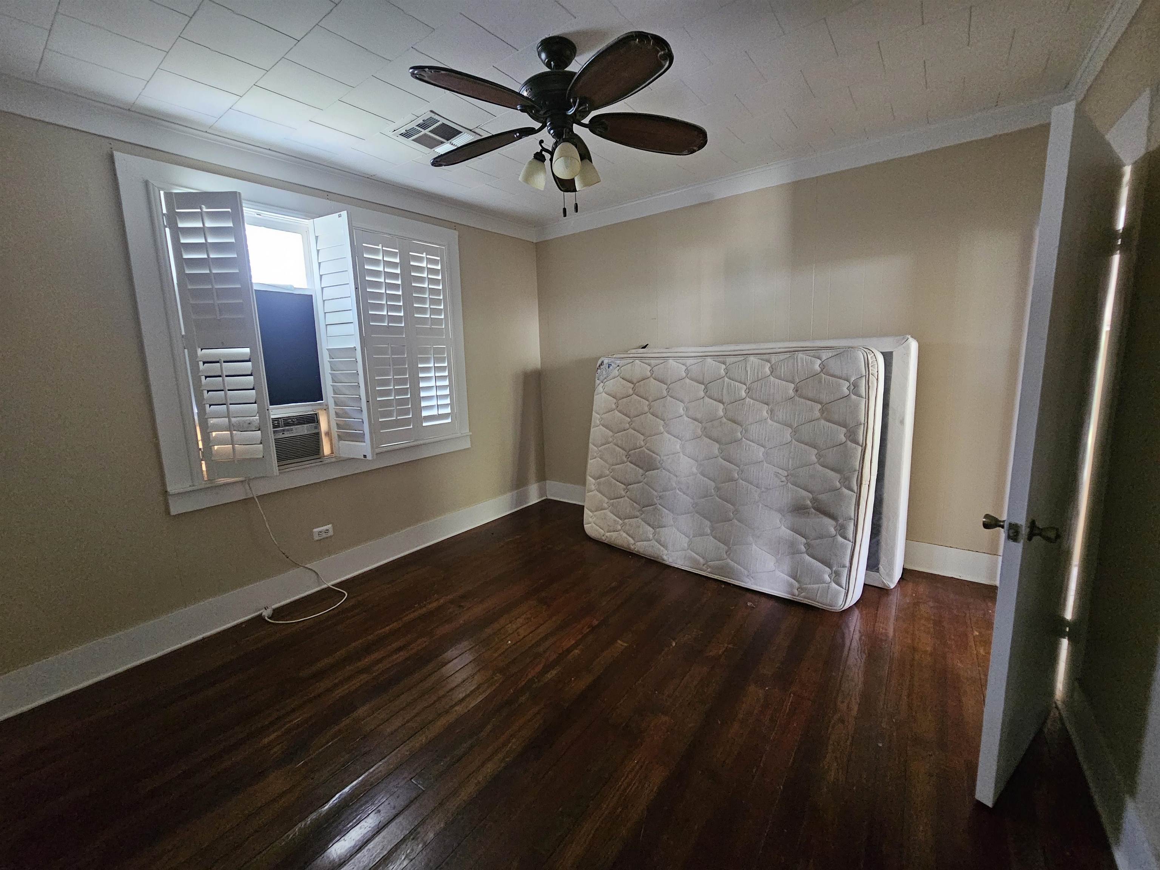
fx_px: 436
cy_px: 435
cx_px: 580
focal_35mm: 13
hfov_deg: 106.2
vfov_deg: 89.9
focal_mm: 2.2
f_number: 2.2
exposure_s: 1/24
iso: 800
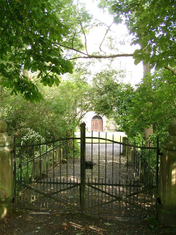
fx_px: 230
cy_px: 118
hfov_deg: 41.8
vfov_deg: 54.0
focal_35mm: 34
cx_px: 88
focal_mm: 7.13
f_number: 2
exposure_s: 1/30
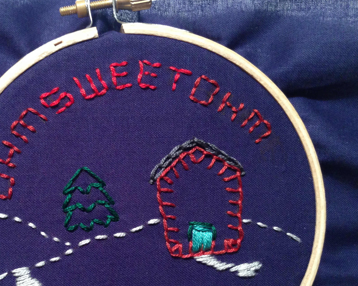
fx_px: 540
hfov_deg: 36.1
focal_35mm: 51
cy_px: 202
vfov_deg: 29.4
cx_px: 109
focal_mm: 4.12
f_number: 2.4
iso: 250
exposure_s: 1/20
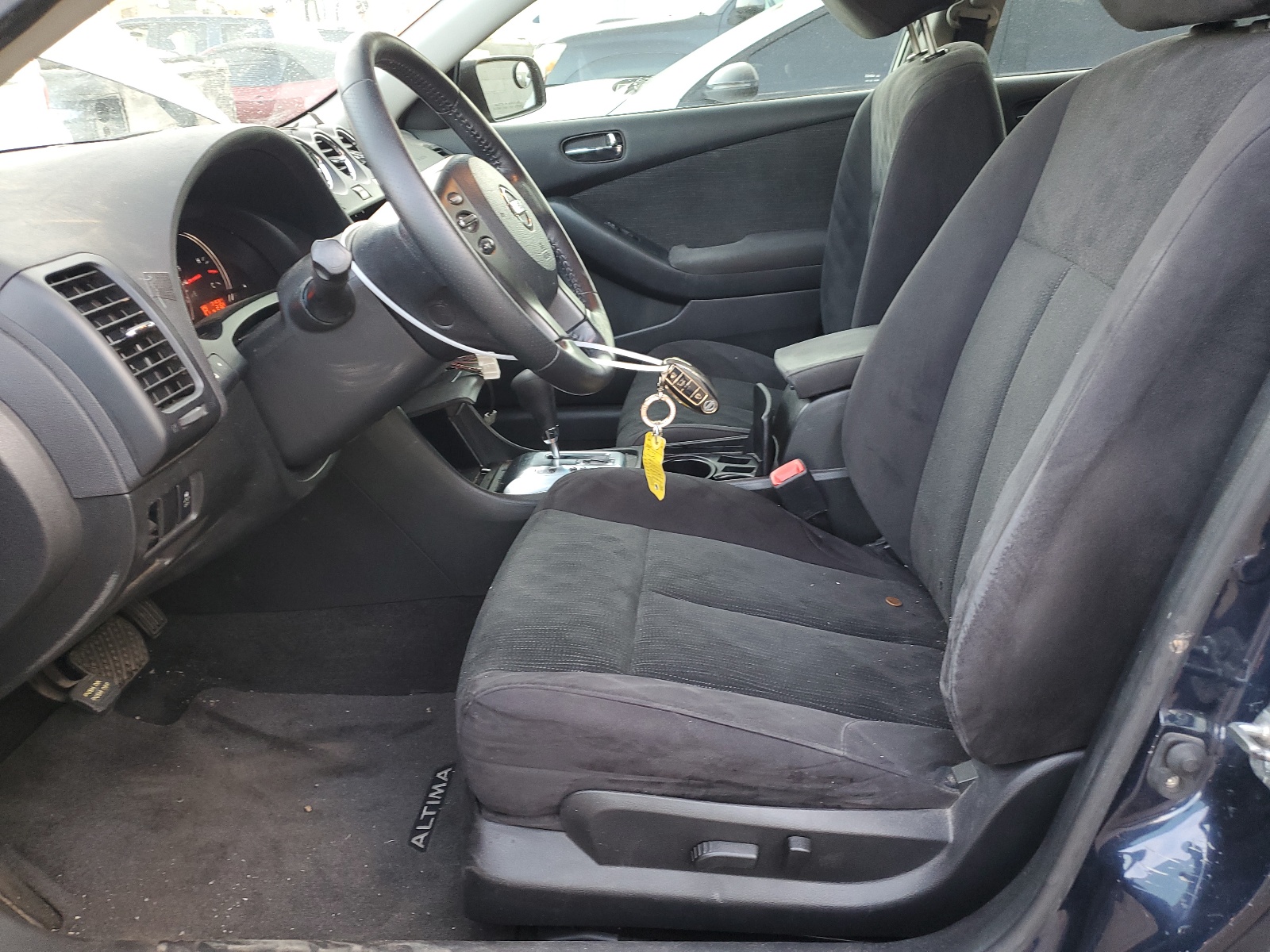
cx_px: 635
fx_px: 954
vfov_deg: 53.1
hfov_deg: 67.3
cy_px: 476
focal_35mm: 26
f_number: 1.5
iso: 96
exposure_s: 1/60.2
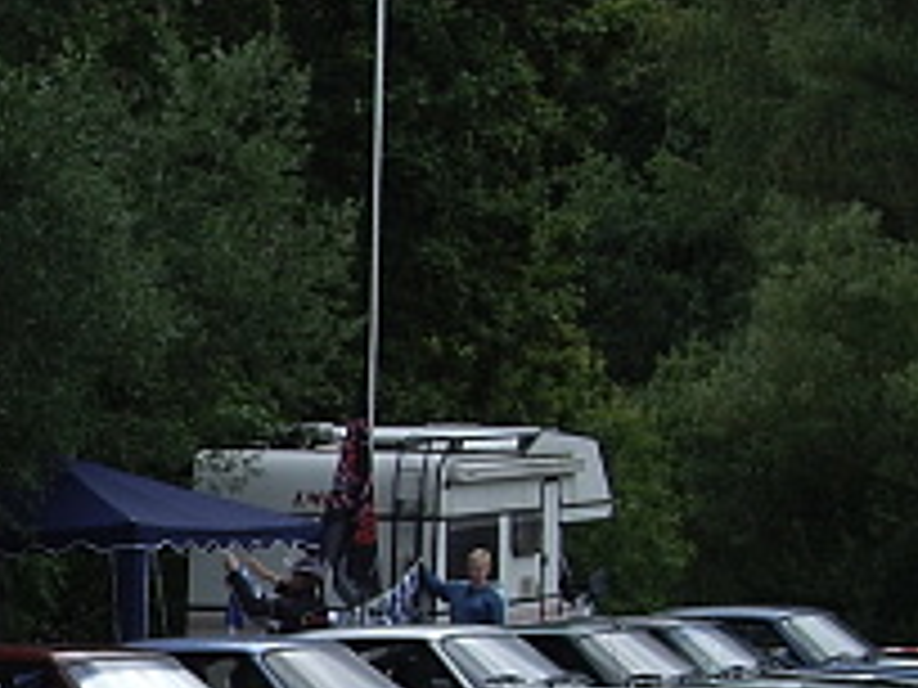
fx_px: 4774
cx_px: -590
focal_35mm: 180
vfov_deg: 8.2
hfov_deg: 10.5
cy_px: 832
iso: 50
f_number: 6.2
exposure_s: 1/125
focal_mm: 9.6
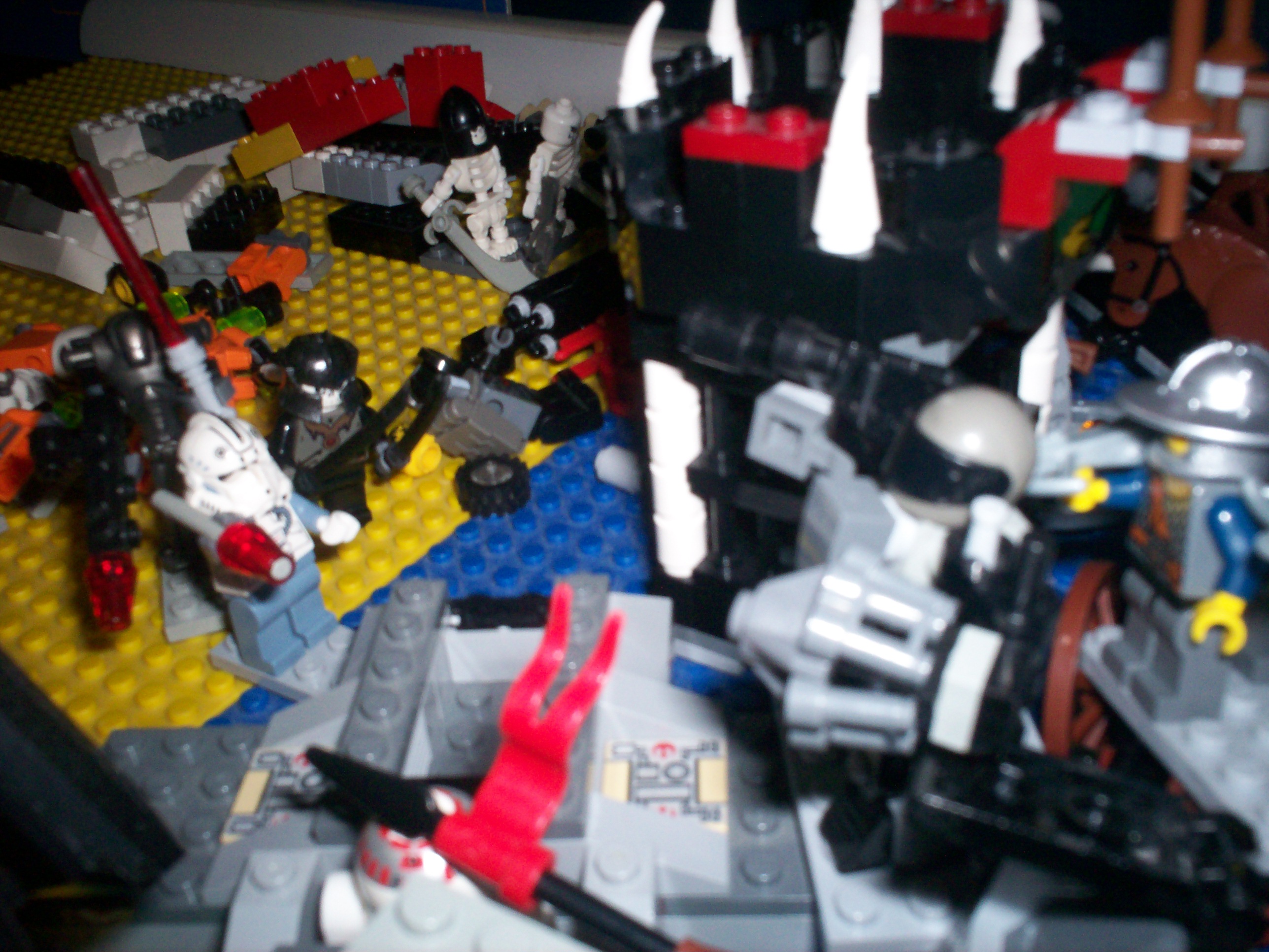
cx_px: 634
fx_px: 1320
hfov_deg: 51.4
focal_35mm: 36
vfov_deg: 39.7
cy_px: 476
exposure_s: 1/60
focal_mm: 6
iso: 140
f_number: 4.5
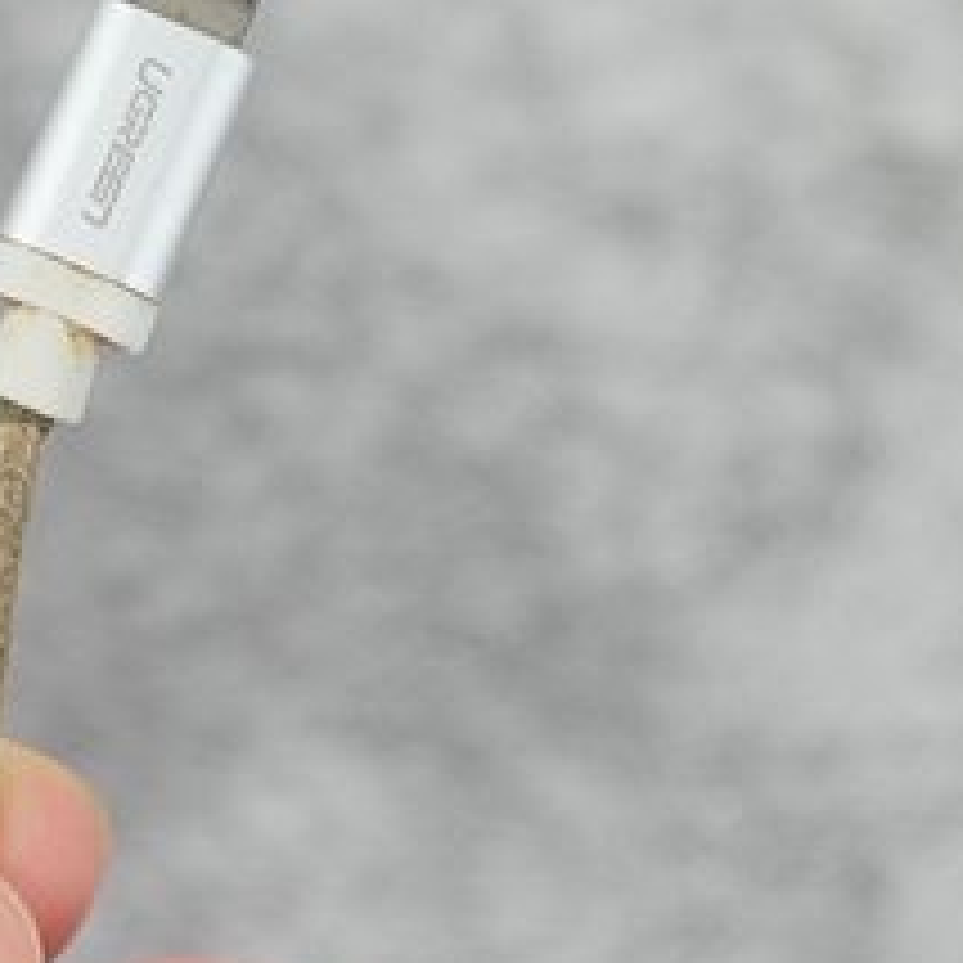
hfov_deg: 12.9
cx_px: 94
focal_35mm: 134
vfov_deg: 13.0
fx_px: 4218
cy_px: 259
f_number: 4
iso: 400
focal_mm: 22.3
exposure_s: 1/50
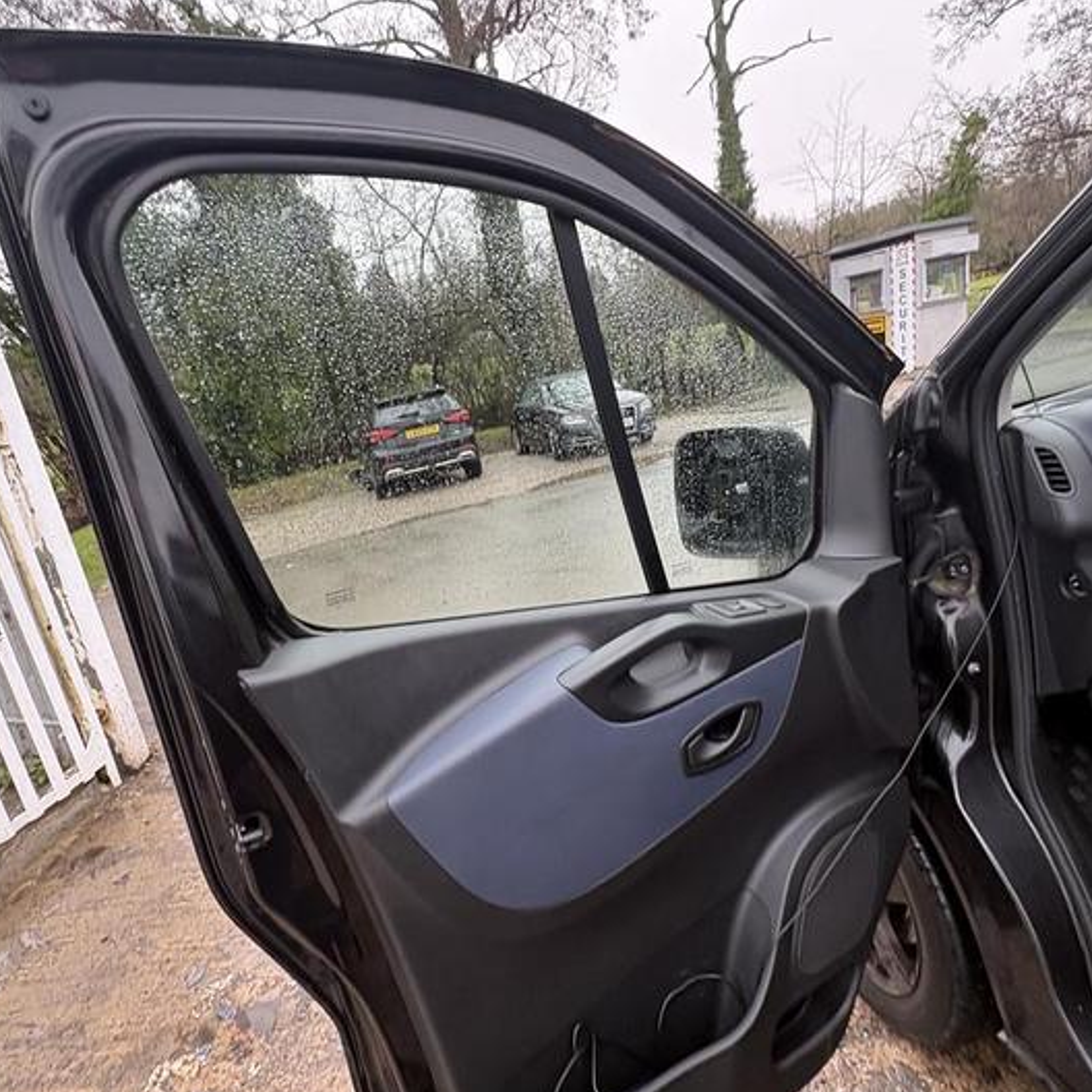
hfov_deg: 72.0
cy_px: 587
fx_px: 749
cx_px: 505
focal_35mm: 21
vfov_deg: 72.0
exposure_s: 1/99
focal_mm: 2.22
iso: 80
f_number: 2.2
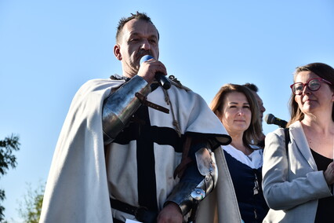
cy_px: 112
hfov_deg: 19.5
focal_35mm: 105
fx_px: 974
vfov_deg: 13.0
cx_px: 167
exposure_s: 1/500
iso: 100
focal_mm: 70
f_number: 5.6
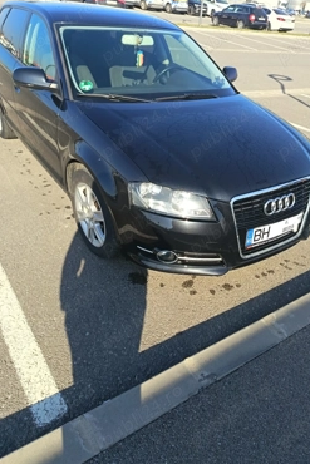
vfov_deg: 67.3
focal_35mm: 27
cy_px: 245
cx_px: 186
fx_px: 348
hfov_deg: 47.7
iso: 232
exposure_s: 1/600
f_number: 1.75
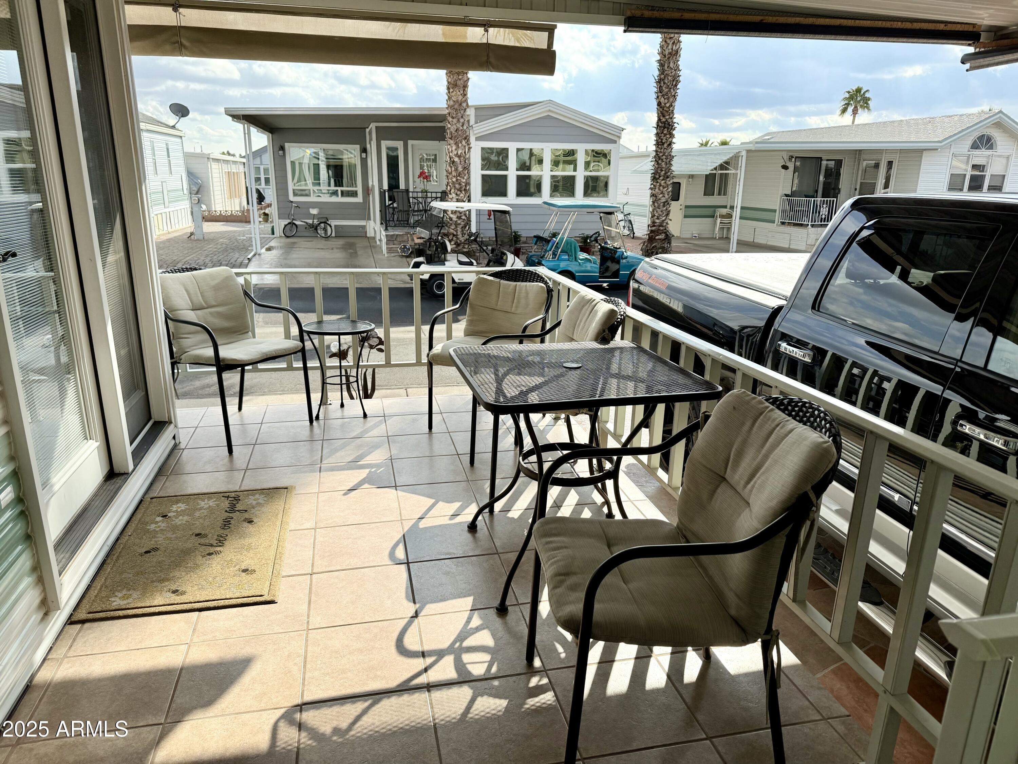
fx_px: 706
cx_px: 509
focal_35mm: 24
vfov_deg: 56.8
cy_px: 382
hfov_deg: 71.6
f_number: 1.78
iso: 100
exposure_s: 1/4673
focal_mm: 6.76
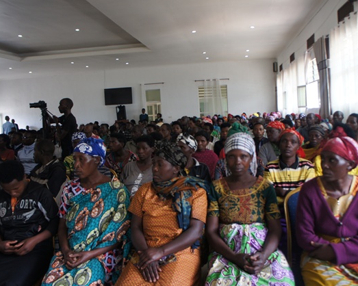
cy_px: 144
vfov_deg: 47.1
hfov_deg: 57.1
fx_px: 328
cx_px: 194
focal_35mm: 31
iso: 200
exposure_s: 1/40
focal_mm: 18
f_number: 4
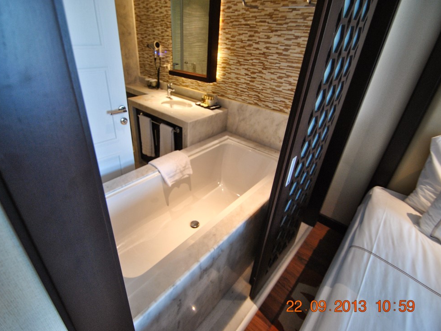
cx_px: 204
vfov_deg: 74.7
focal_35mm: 17
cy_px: 158
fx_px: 217
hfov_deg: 90.9
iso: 400
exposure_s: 1/20
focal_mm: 10
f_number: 3.5
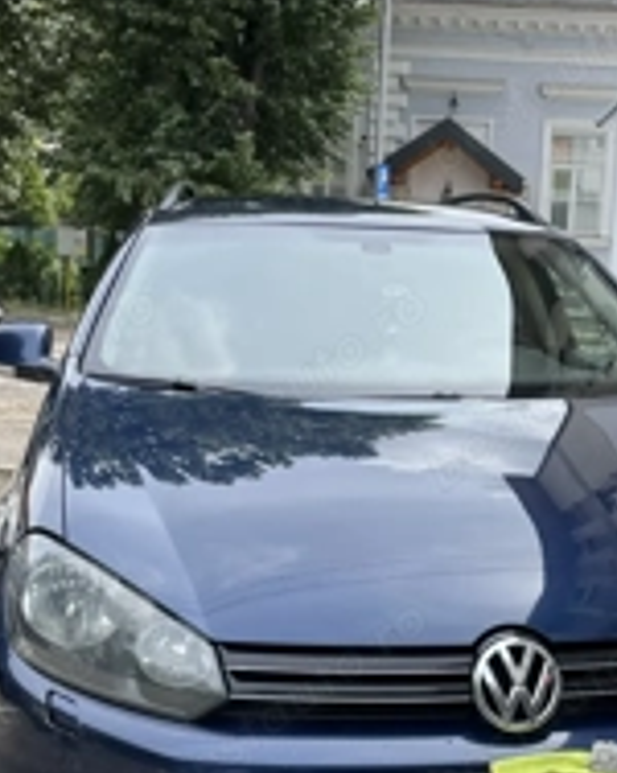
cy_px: 461
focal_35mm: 54
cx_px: 452
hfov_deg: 27.7
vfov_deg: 34.7
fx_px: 1235
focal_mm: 4.2
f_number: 1.6
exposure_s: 1/1401
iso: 32
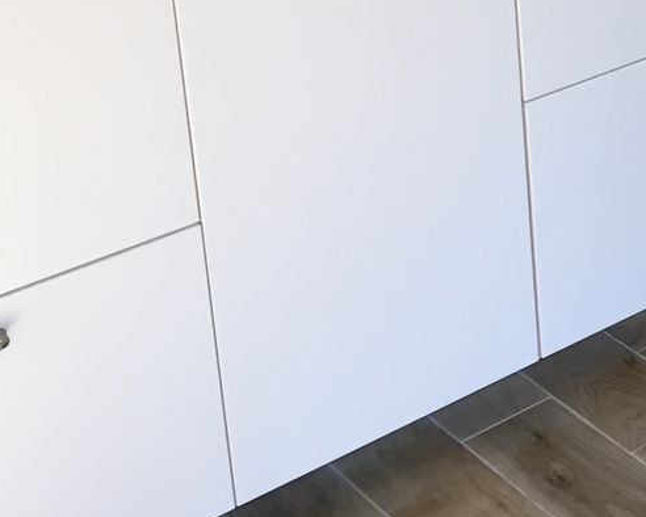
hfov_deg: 19.1
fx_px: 1760
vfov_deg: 15.8
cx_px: 857
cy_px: -182
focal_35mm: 92
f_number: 2.2
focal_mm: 4.15
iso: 32
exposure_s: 1/33
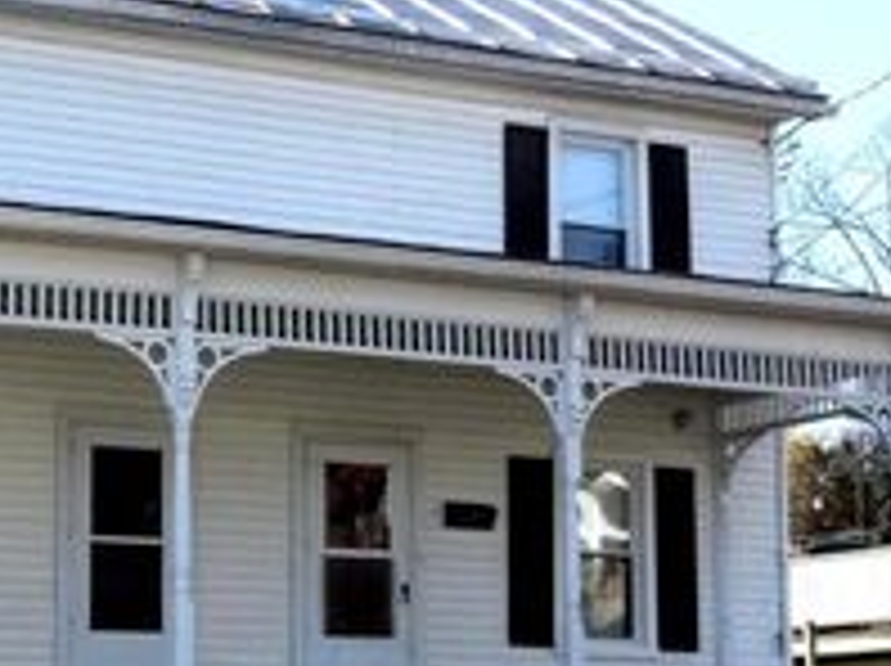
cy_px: 511
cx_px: 148
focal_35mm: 86
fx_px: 2211
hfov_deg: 22.4
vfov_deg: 17.0
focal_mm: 6.1
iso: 125
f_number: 3.4
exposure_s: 1/640
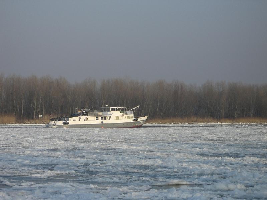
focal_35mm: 114
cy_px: 100
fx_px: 879
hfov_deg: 17.3
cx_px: 134
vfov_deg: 13.0
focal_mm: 18.9
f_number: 7.6
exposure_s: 1/200
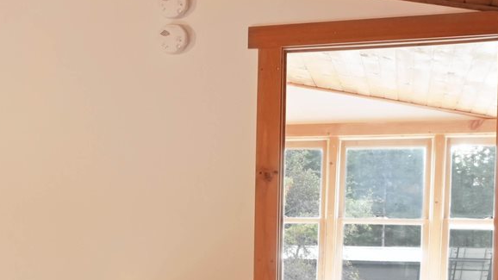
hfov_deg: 24.1
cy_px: 271
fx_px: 1030
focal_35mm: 78
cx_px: -137
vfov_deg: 15.2
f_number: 11
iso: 400
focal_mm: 14
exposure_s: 1/1.6
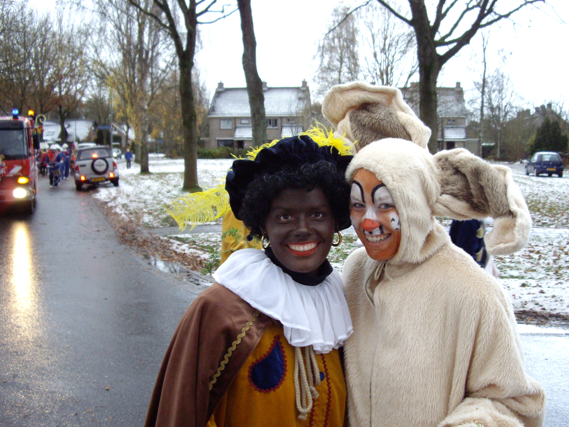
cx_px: 339
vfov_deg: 31.5
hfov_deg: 41.1
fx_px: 756
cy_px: 237
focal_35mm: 46
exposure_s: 1/125
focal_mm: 7.9
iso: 400
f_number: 2.8
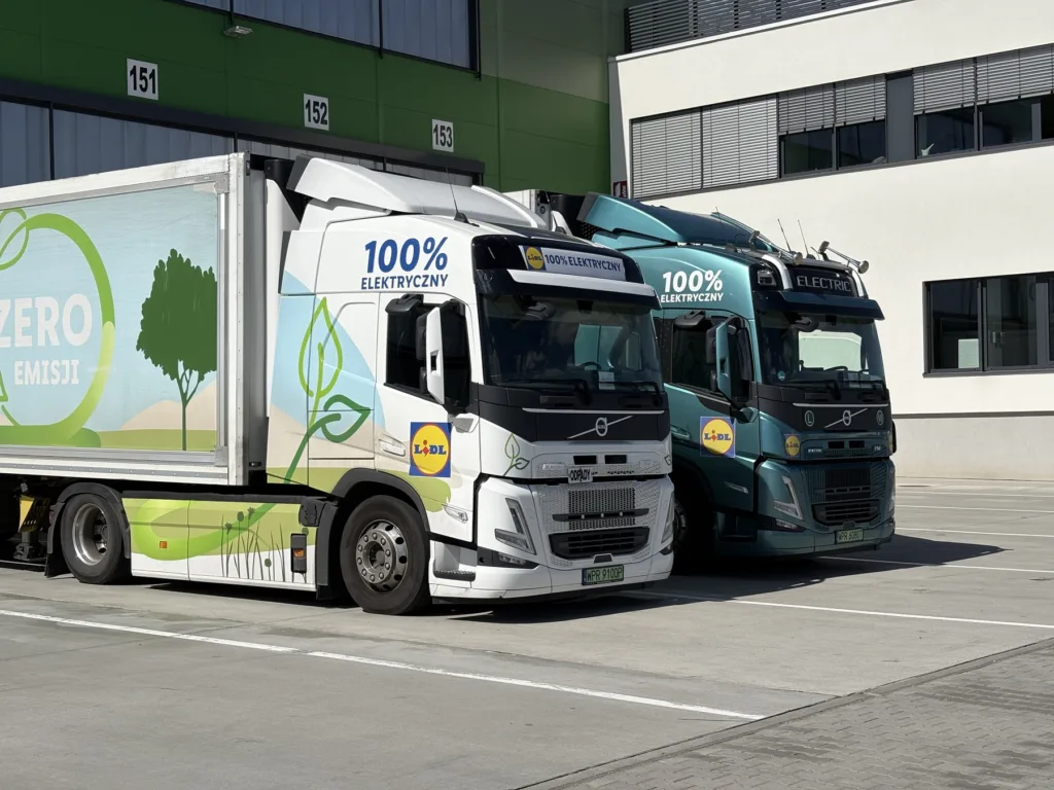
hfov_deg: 36.8
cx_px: 527
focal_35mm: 52
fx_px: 1583
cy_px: 395
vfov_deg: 28.0
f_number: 1.6
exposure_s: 1/5814
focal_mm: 5.96
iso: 25
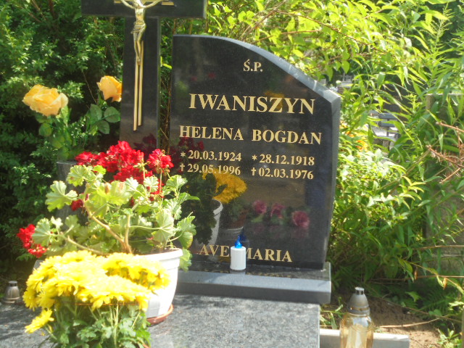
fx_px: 657
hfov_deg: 38.9
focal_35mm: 49
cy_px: 174
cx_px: 232
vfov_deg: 29.7
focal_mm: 8.9
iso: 100
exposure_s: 1/160
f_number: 4.8
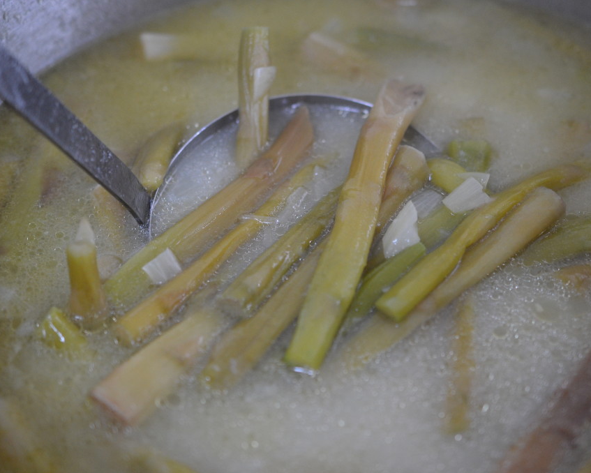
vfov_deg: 22.5
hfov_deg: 27.9
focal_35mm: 68
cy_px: 236
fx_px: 1190
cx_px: 340
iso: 1250
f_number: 3
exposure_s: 1/60
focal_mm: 40
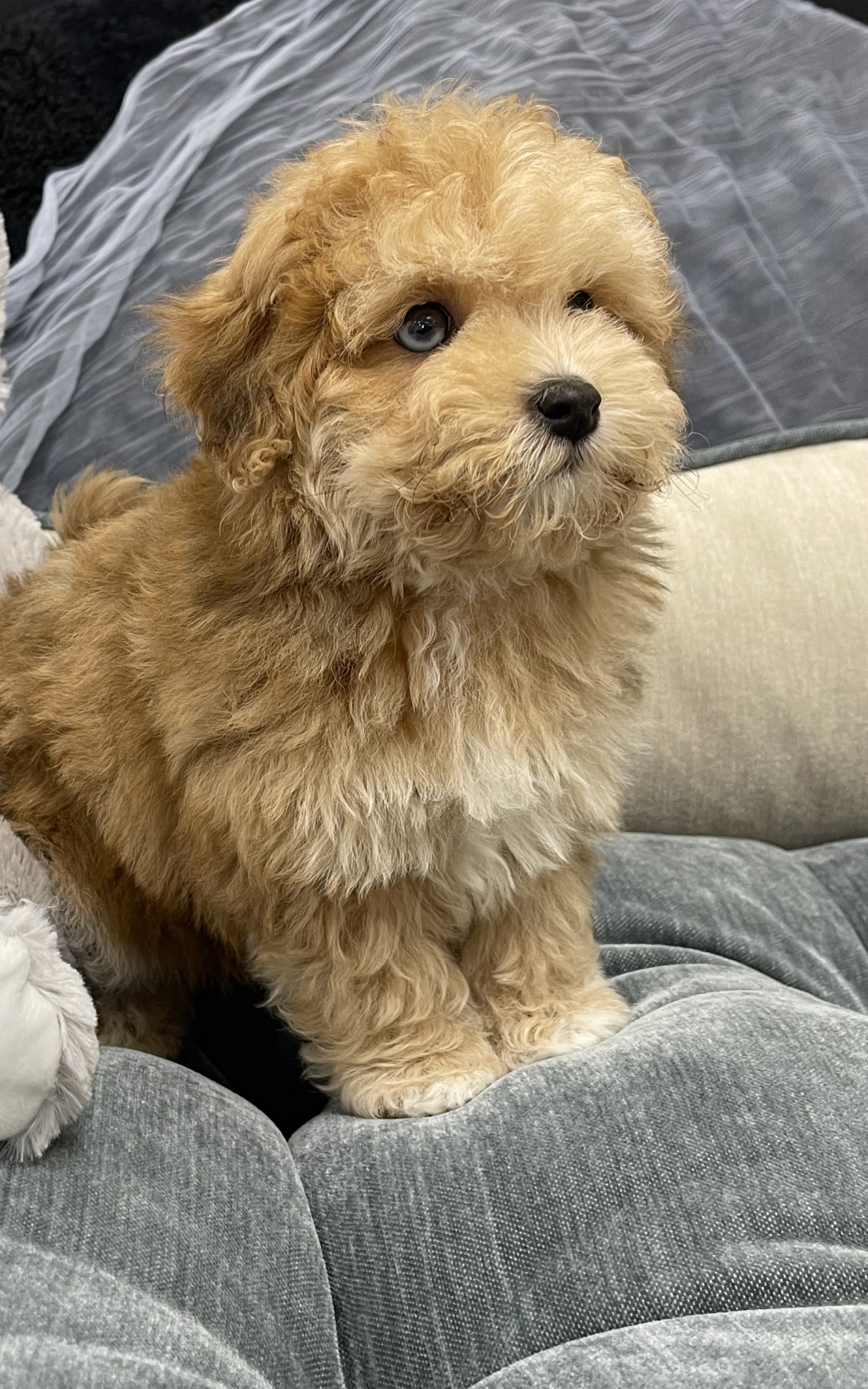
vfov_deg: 50.3
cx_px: 204
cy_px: 647
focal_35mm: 39
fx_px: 1476
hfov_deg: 32.1
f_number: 1.6
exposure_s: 1/60
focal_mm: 5.1
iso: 100
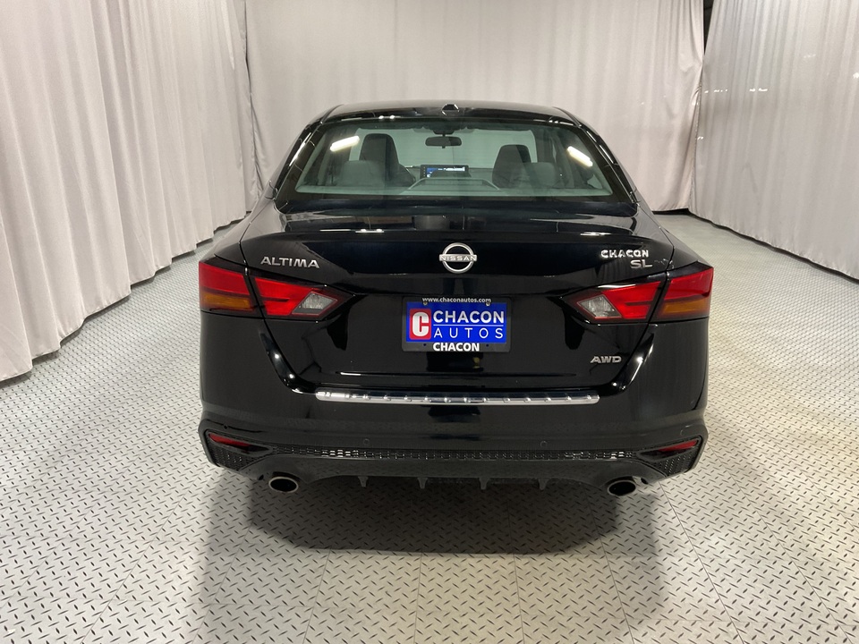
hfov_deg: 61.7
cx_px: 430
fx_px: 720
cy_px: 322
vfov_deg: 48.2
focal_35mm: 29
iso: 100
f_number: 1.8
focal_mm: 3
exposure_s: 1/60
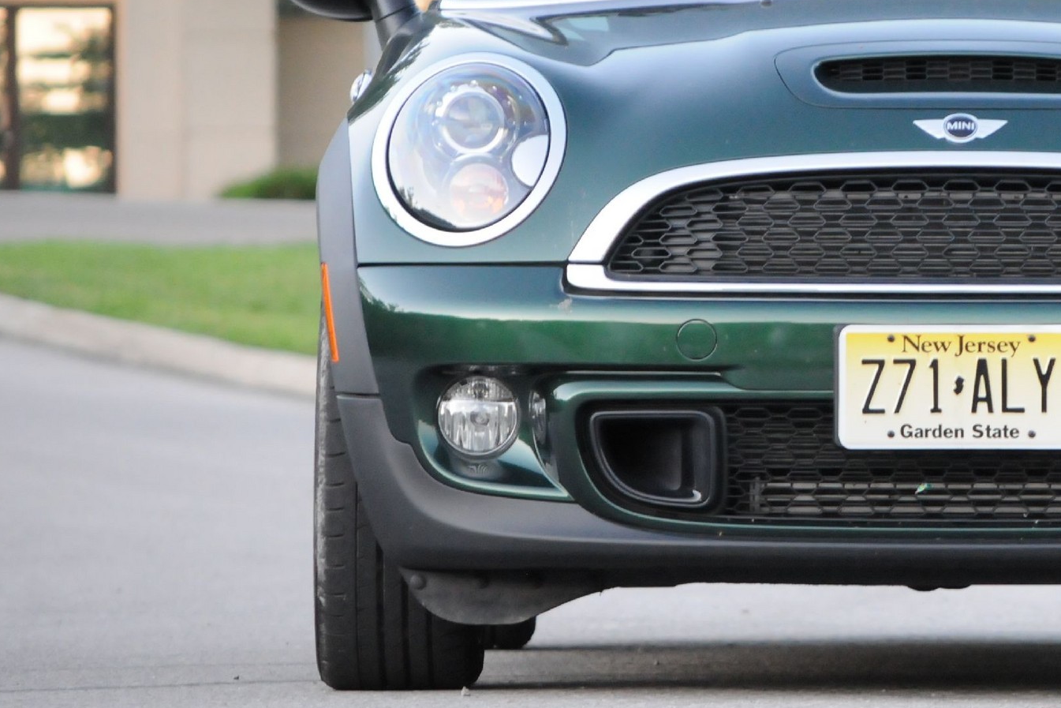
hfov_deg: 5.5
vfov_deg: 3.7
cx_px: 969
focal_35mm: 376
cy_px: 167
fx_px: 11080
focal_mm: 135
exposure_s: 1/100
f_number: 5
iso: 2000
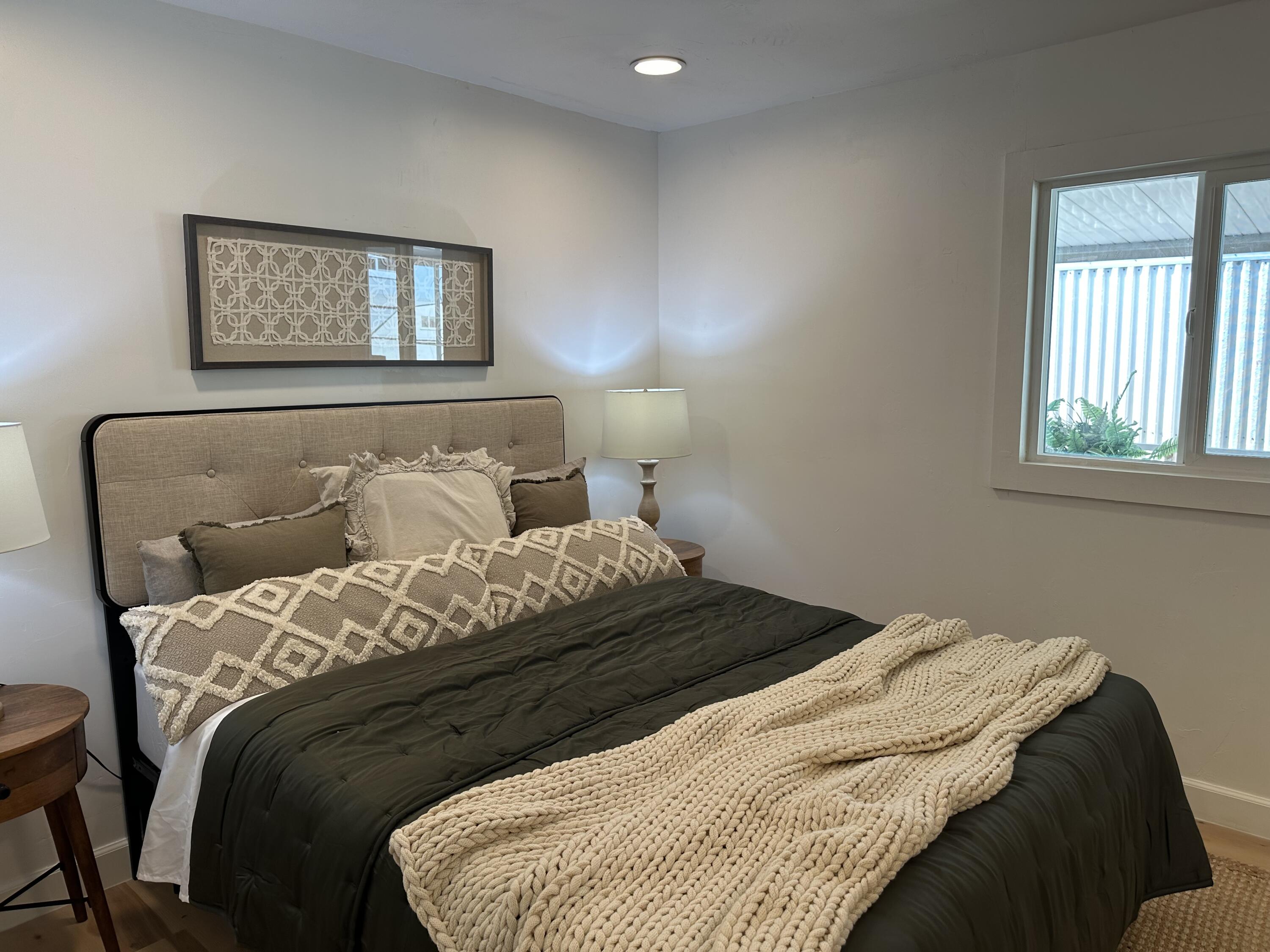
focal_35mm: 24
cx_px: 635
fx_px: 881
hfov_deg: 71.6
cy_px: 476
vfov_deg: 56.8
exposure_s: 1/120
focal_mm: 6.86
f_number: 1.78
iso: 64
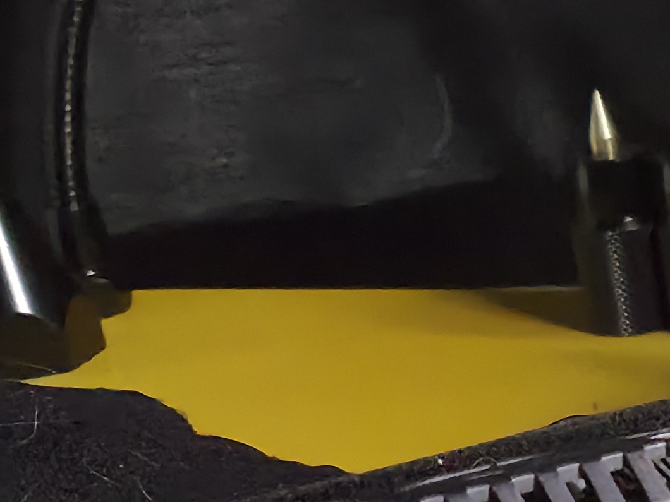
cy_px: 479
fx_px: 3426
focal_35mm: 177
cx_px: 2163
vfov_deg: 8.4
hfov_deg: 8.7
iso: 200
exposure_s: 1/100
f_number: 1.8
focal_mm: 5.4
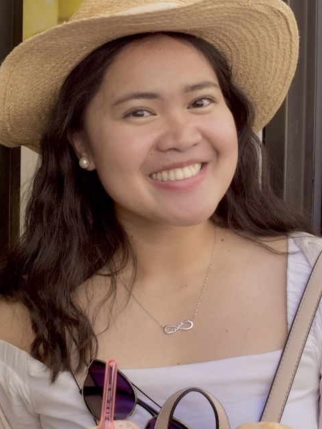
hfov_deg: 21.5
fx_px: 843
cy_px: 121
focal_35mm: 68
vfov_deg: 28.2
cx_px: 92
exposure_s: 1/250
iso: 400
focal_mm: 20
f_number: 8
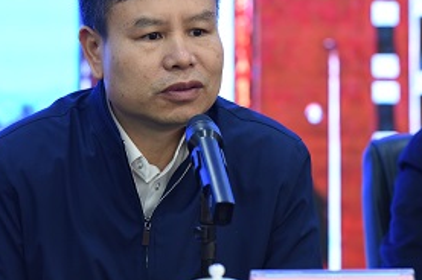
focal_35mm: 325
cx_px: 216
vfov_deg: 4.2
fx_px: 3805
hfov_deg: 6.3
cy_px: 109
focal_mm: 180
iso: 2000
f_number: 4
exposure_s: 1/160
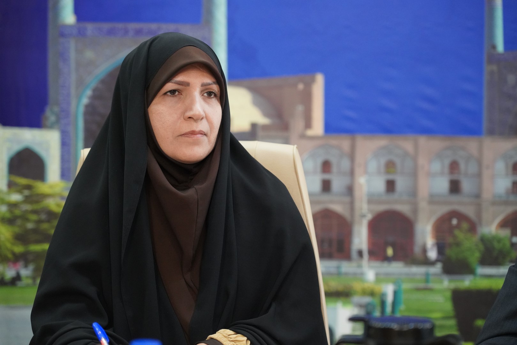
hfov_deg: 22.6
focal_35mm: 90
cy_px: 172
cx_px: 258
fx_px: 1293
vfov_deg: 15.2
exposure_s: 1/160
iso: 6400
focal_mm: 90
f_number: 4
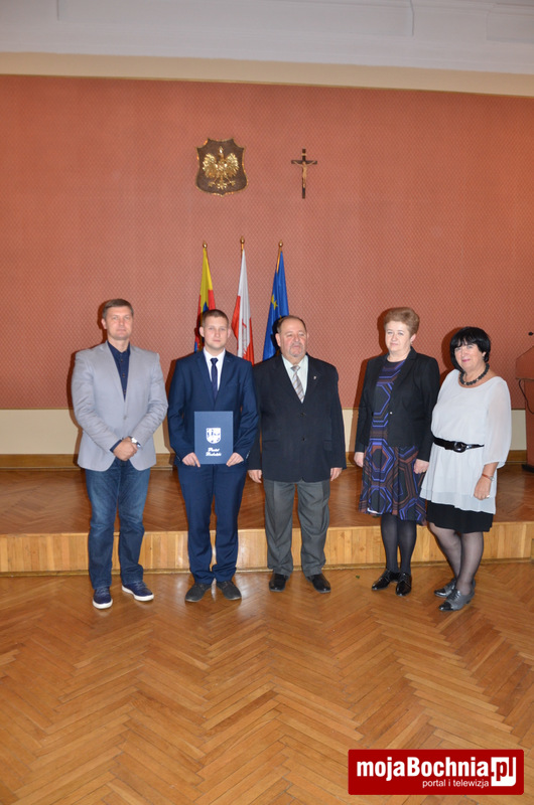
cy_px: 402
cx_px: 267
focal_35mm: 27
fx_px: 603
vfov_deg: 67.5
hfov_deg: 47.7
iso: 800
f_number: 5
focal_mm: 18
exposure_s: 1/60
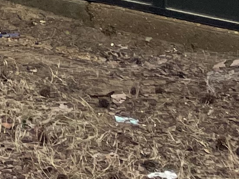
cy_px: -421
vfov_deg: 6.8
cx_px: -436
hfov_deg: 8.8
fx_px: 1312
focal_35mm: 190
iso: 32
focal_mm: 4.2
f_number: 1.6
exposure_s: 1/2564
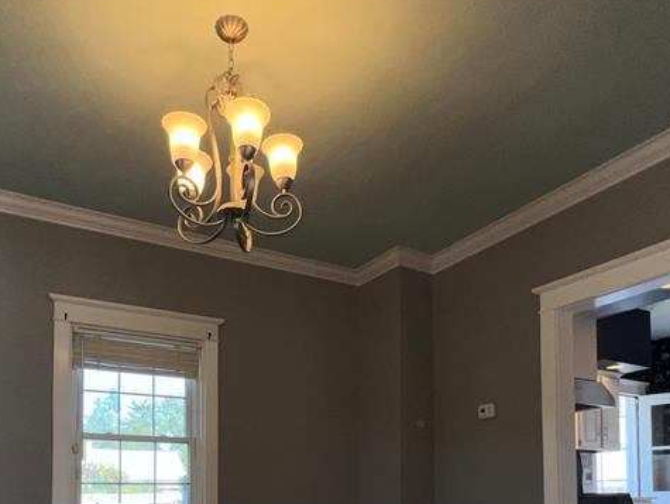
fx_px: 542
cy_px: 476
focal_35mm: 28
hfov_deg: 63.2
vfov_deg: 44.2
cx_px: 295
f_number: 1.8
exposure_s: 1/142
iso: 25
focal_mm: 1.57
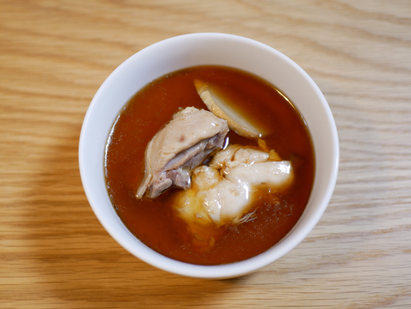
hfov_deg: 38.2
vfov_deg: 29.1
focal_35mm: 50
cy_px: 154
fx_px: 594
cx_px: 206
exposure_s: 1/60
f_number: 1.7
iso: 250
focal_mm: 25
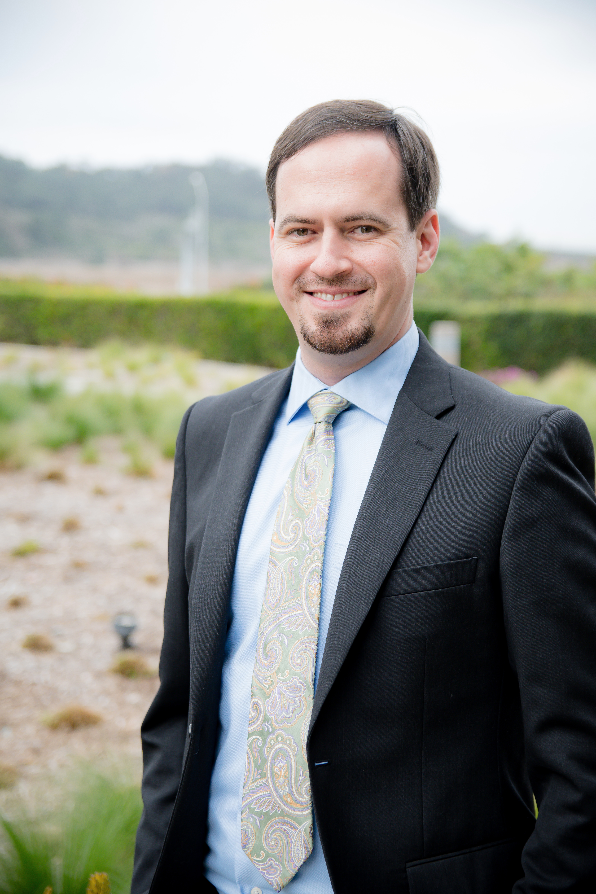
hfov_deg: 18.2
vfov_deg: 27.0
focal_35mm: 75
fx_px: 1862
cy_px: 447
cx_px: 298
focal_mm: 50
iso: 200
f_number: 3.2
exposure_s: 1/250
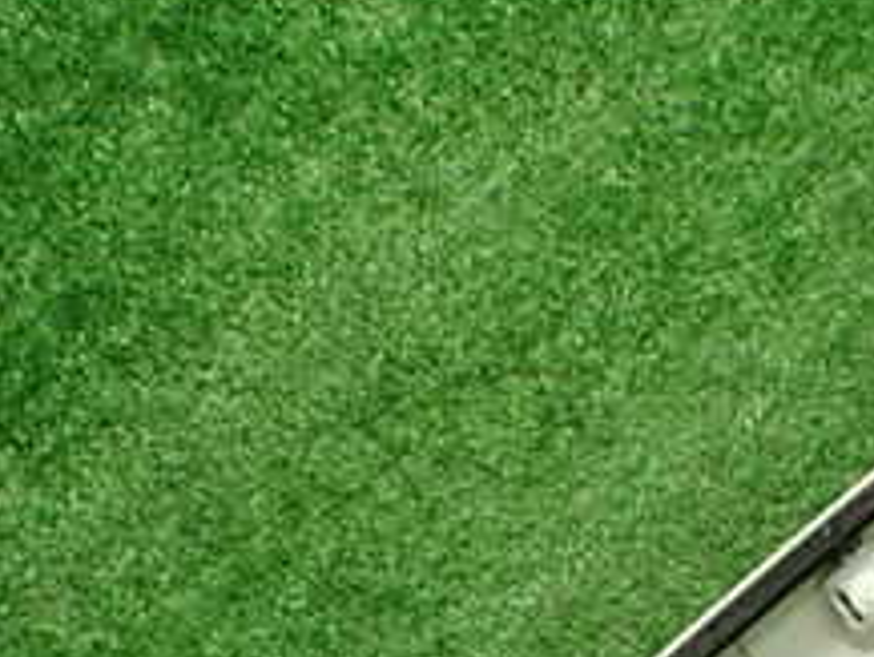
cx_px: 749
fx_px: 2097
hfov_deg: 23.1
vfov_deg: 17.1
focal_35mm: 83
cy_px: 750
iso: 640
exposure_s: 1/125
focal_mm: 5.4
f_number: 2.3
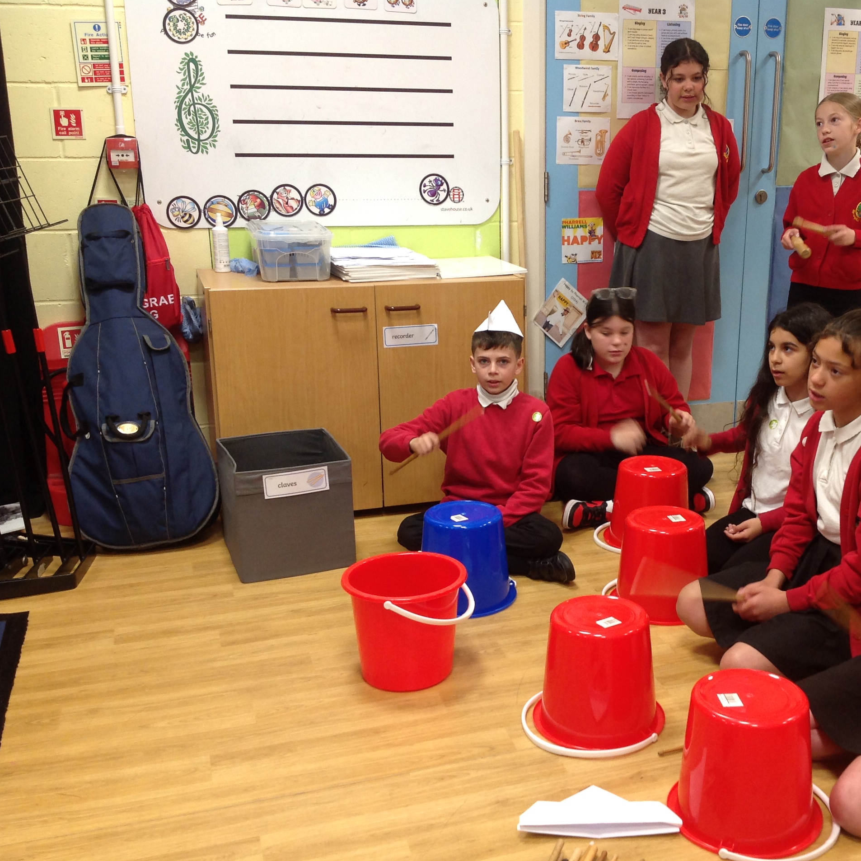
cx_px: 550
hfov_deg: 39.7
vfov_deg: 40.0
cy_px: 434
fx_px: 1182
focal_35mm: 42
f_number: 2.4
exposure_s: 1/15
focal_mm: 4.28
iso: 80
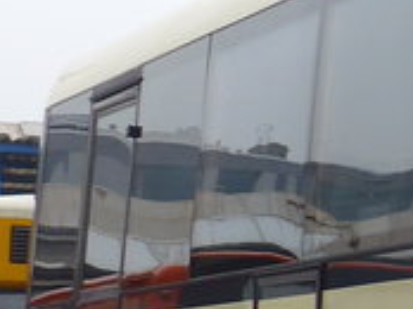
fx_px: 2550
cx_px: 1227
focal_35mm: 214
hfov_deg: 8.0
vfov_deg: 6.9
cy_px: 280
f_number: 2.8
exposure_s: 1/320
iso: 80
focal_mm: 6.5
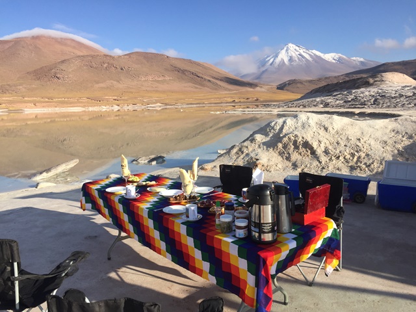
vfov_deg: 48.2
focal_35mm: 29
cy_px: 156
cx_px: 208
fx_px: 349
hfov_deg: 61.7
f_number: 2.2
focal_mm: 4.15
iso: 32
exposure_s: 1/1319
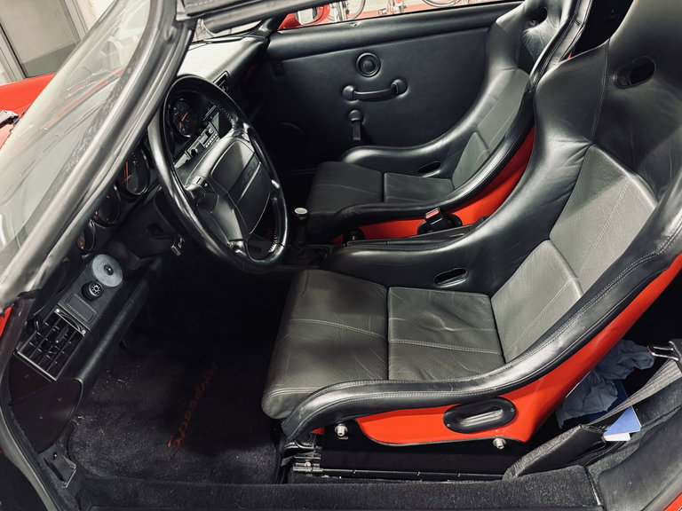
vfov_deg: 56.8
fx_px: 473
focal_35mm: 24
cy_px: 256
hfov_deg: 71.6
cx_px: 341
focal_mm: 6.76
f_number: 1.78
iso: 800
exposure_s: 1/25
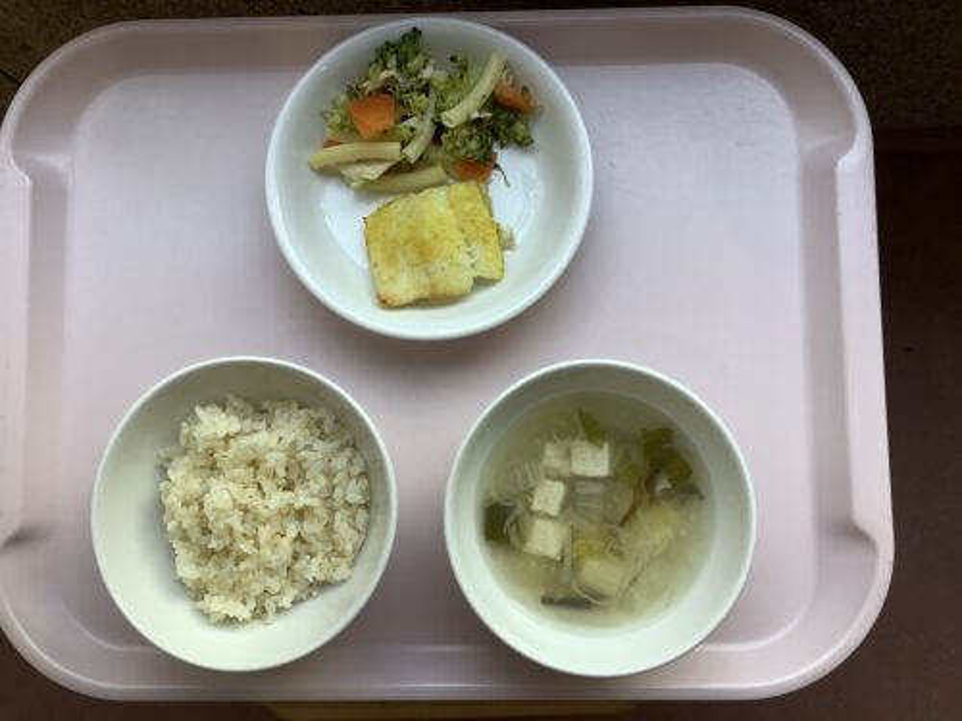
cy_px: 360
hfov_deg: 58.4
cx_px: 481
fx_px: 862
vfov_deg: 45.4
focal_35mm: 31
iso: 32
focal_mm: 3.3
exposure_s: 1/120
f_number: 2.4
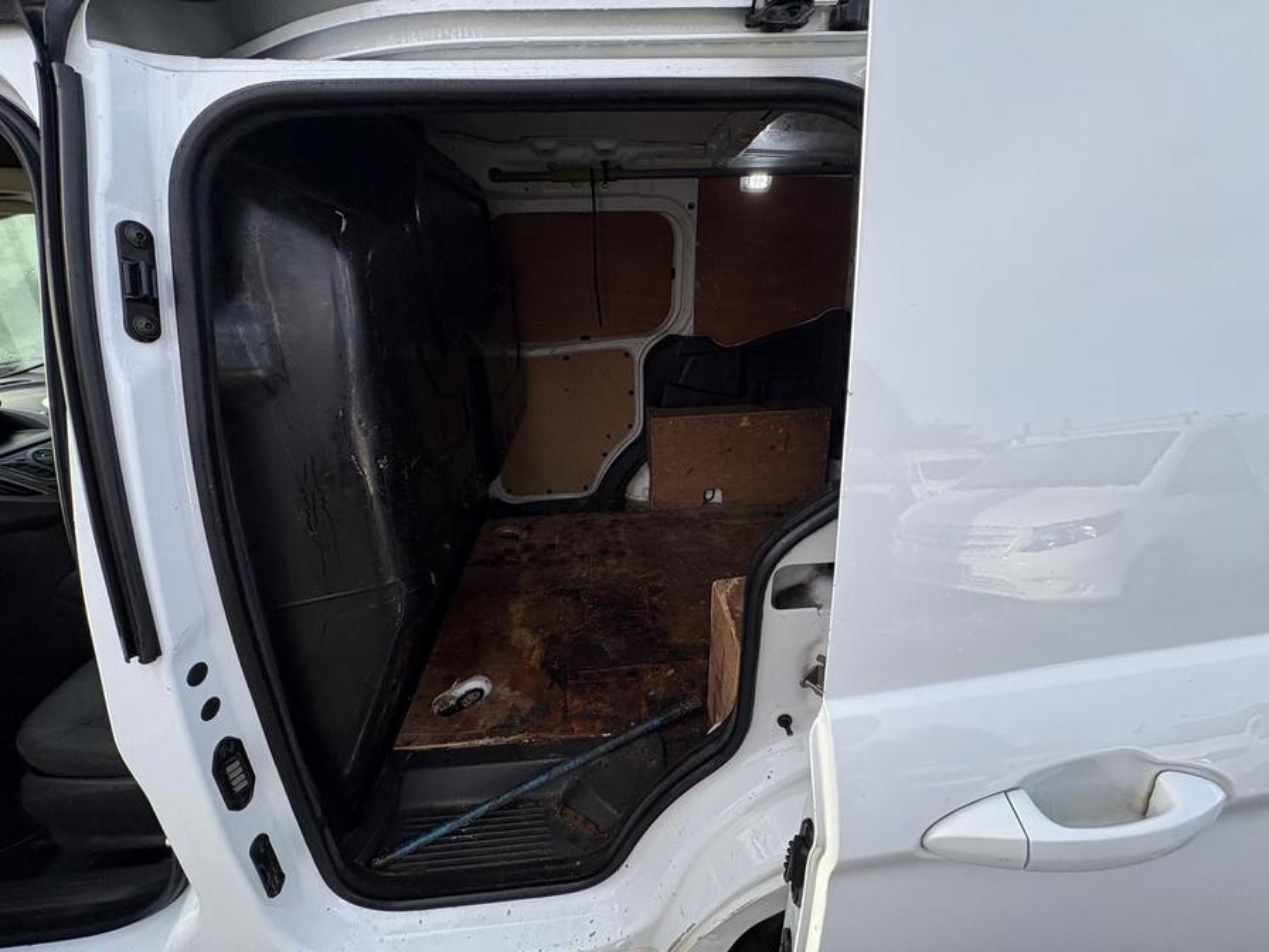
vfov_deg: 85.7
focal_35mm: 14
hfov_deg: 102.1
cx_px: 634
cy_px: 476
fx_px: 513
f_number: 2.2
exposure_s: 1/316
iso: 64
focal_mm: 2.22
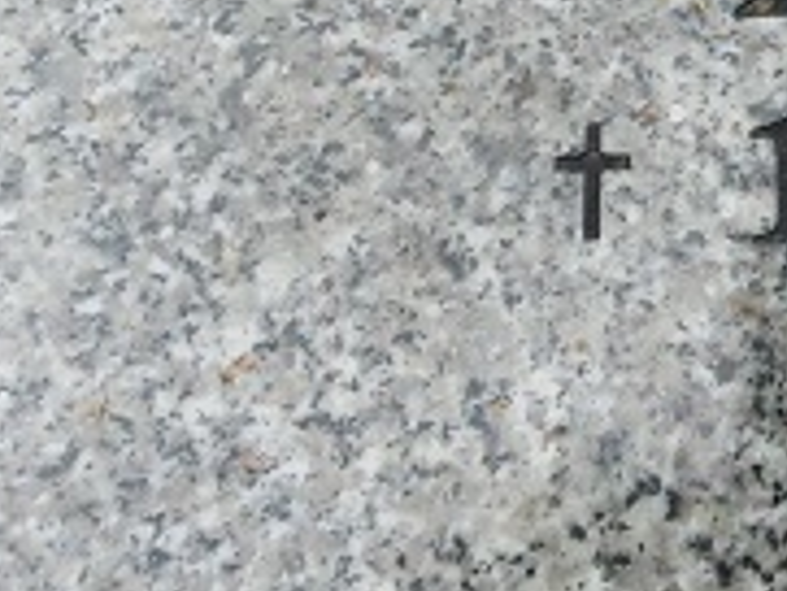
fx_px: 2412
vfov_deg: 13.5
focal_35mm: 106
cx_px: 1004
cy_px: -174
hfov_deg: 17.5
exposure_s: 1/125
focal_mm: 4.3
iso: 100
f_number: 3.1
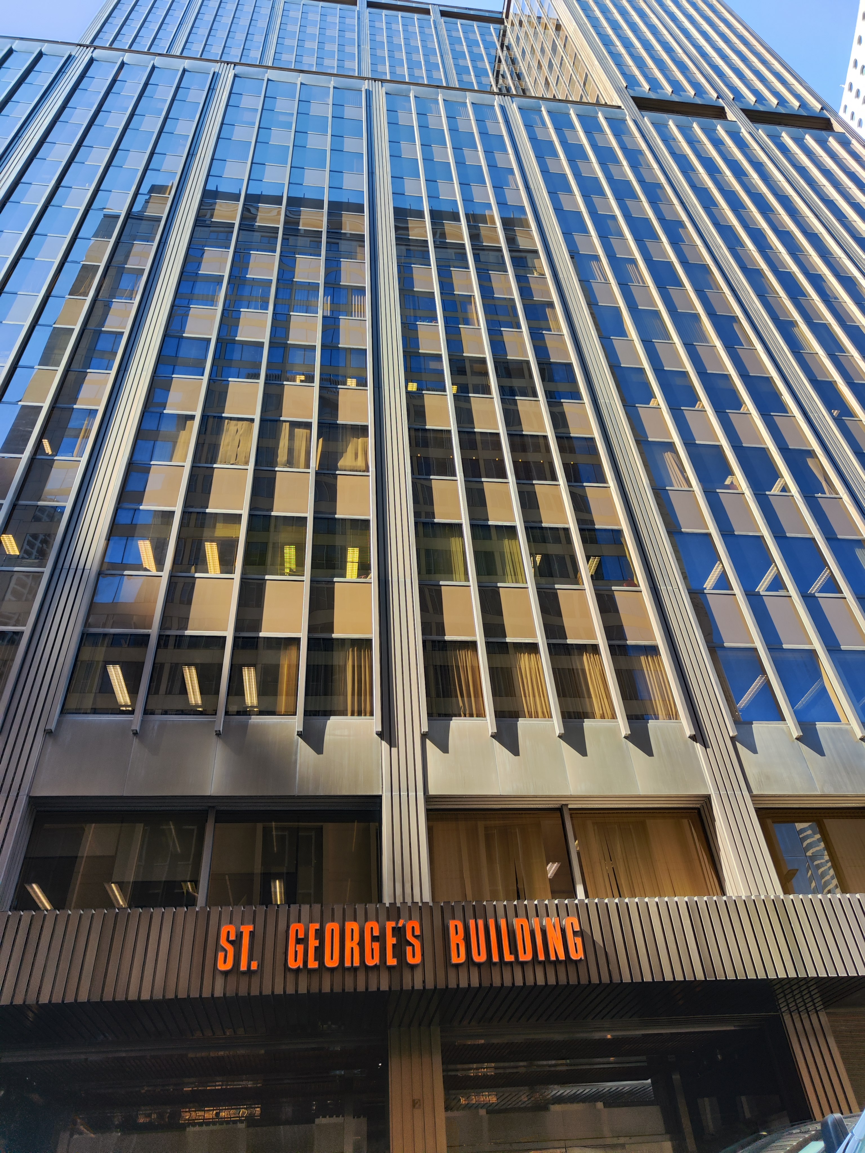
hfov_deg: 56.8
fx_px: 800
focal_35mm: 24
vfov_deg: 71.6
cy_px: 576
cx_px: 432
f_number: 1.88
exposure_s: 1/423
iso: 50
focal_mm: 5.59
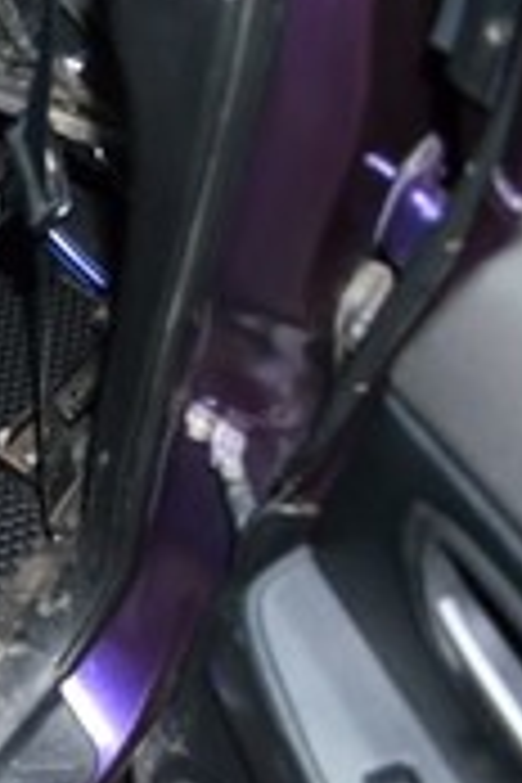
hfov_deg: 17.6
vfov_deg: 30.9
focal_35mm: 65
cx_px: -374
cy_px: 306
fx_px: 1414
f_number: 3.5
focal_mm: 18
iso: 3200
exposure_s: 1/60
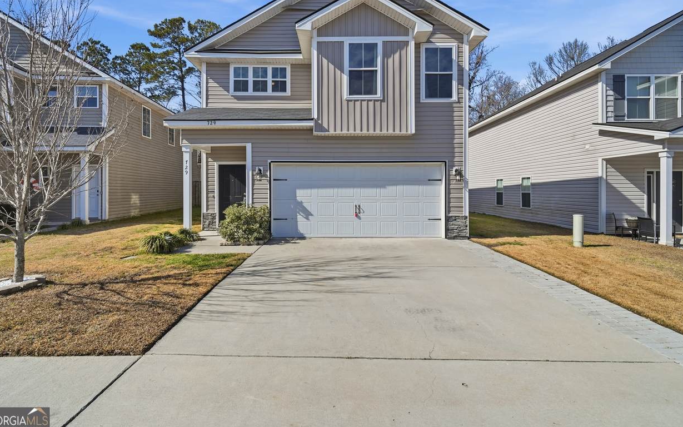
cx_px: 335
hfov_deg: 94.4
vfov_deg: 67.8
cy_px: 193
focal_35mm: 17
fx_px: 316
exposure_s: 1/2500
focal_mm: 16
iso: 320
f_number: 9
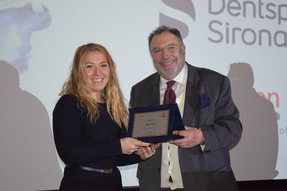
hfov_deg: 29.2
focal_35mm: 69
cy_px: 96
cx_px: 144
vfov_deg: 19.7
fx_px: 550
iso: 1000
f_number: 5.3
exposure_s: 1/60
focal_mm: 46
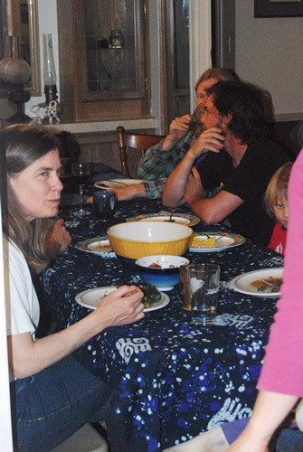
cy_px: 226
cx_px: 152
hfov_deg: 17.6
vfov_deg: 26.0
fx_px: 981
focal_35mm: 78
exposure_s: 1/60
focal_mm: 52
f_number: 7.1
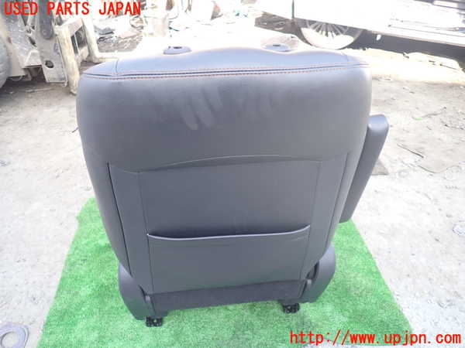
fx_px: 336
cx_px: 232
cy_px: 174
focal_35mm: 25
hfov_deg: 69.4
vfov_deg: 54.9
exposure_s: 1/100
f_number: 2
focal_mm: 4.5
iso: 100
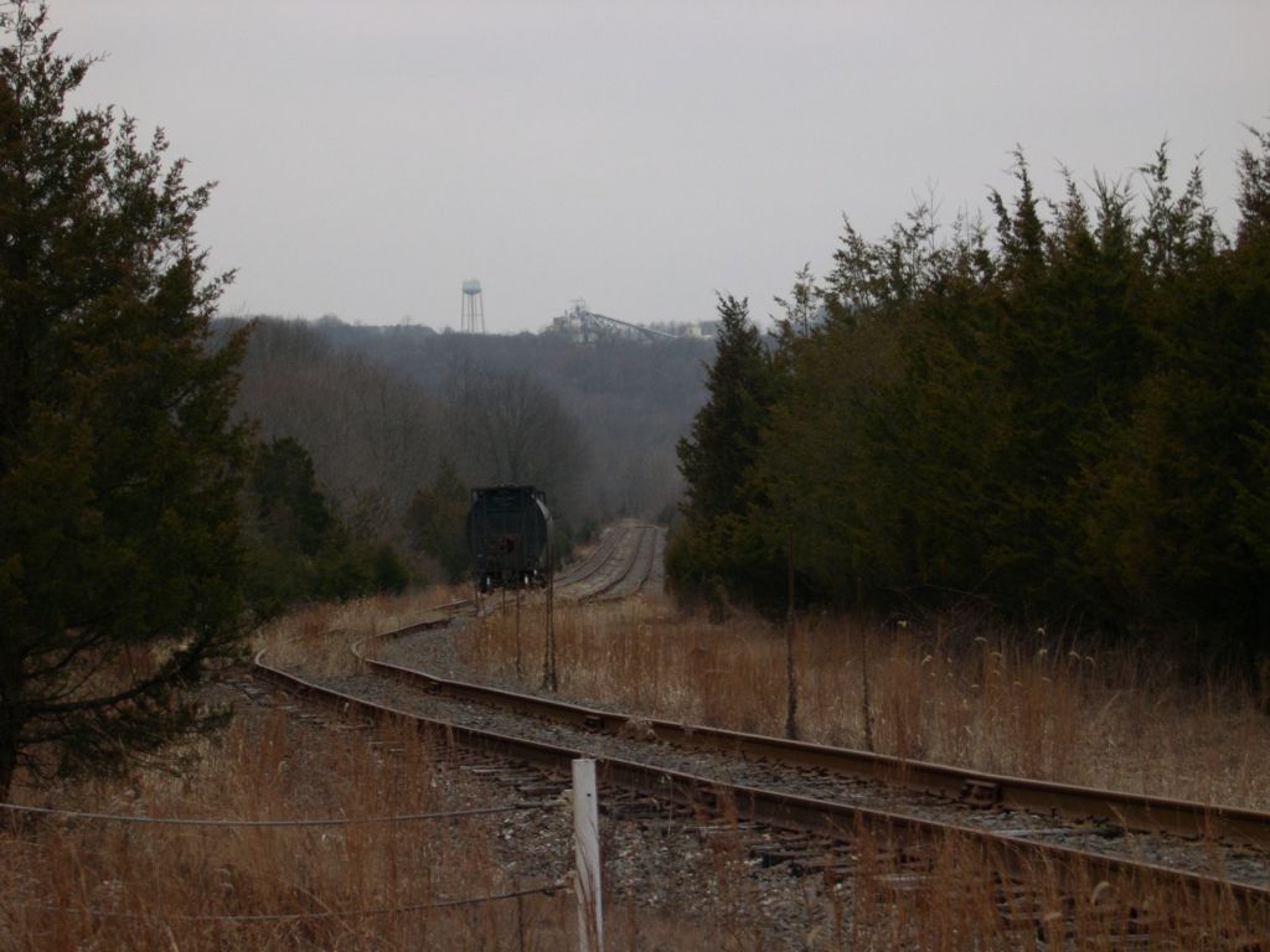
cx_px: 635
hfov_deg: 17.3
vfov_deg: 13.0
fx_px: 4182
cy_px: 476
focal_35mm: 114
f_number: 4.9
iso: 100
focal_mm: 24
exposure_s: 1/139
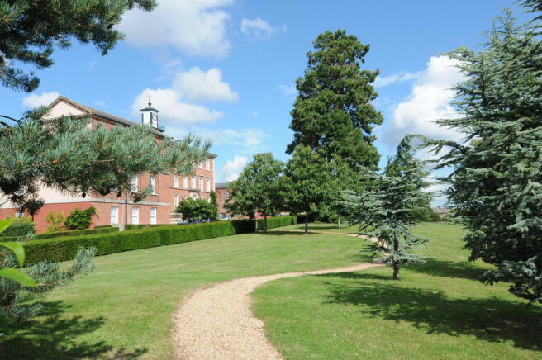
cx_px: 271
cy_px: 180
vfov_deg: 43.5
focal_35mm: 30
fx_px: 451
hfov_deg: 62.0
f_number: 13
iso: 400
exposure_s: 1/320
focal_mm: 20
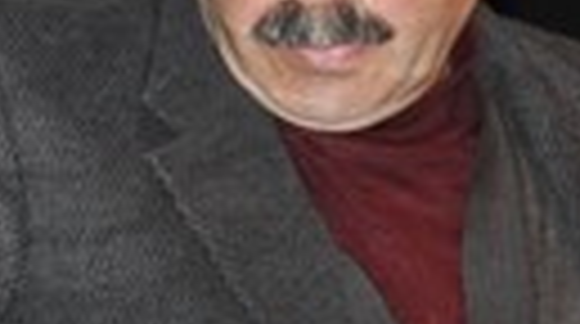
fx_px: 5112
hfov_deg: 6.5
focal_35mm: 333
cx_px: 193
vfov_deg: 3.6
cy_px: 50
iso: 1250
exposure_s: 1/60
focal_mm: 42
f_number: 4.8
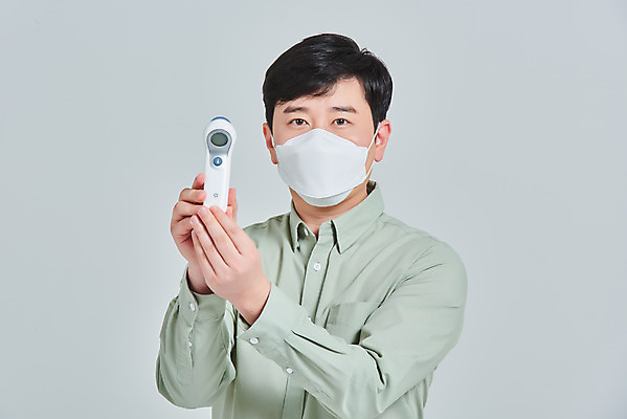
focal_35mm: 170
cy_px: 210
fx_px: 2962
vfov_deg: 8.1
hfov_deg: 12.1
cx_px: 314
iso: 100
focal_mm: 170
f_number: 14
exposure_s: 1/125
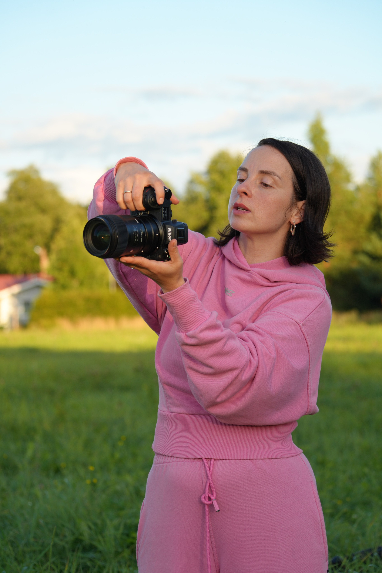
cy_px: 286
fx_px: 1846
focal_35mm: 116
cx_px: 191
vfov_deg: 17.6
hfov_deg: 11.8
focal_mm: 116
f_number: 7.1
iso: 200
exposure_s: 1/160
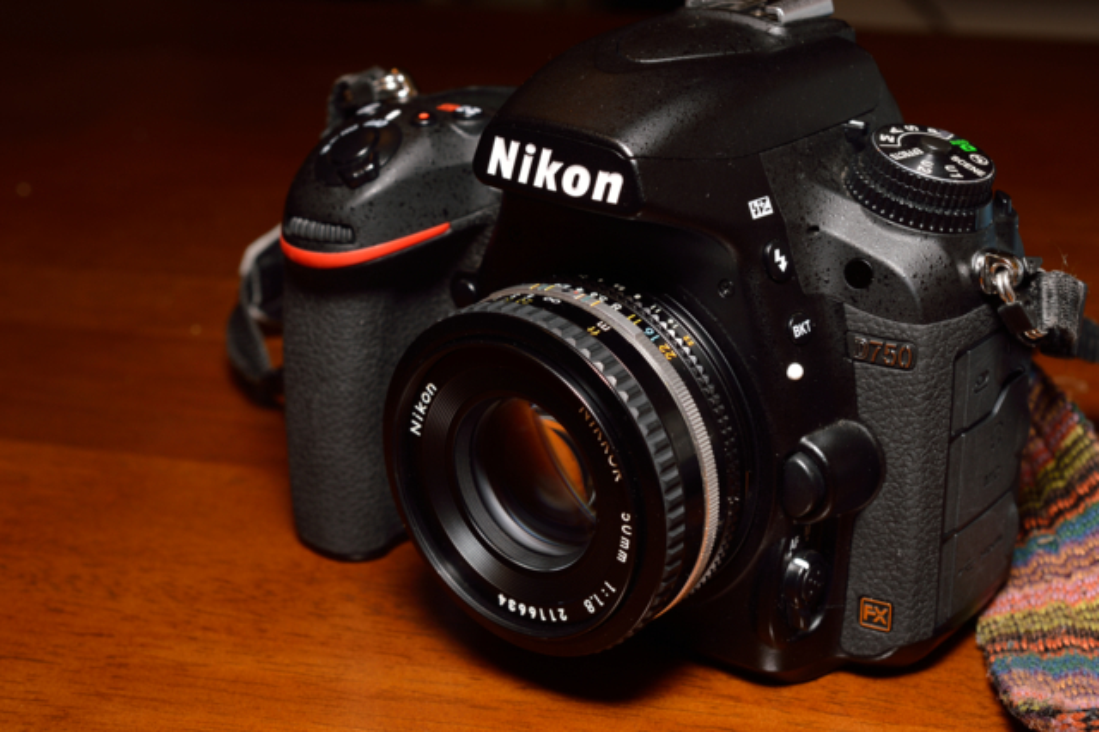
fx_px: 1831
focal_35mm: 60
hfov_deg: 33.4
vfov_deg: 22.6
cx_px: 550
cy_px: 366
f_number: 8
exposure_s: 1/60
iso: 100
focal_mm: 40
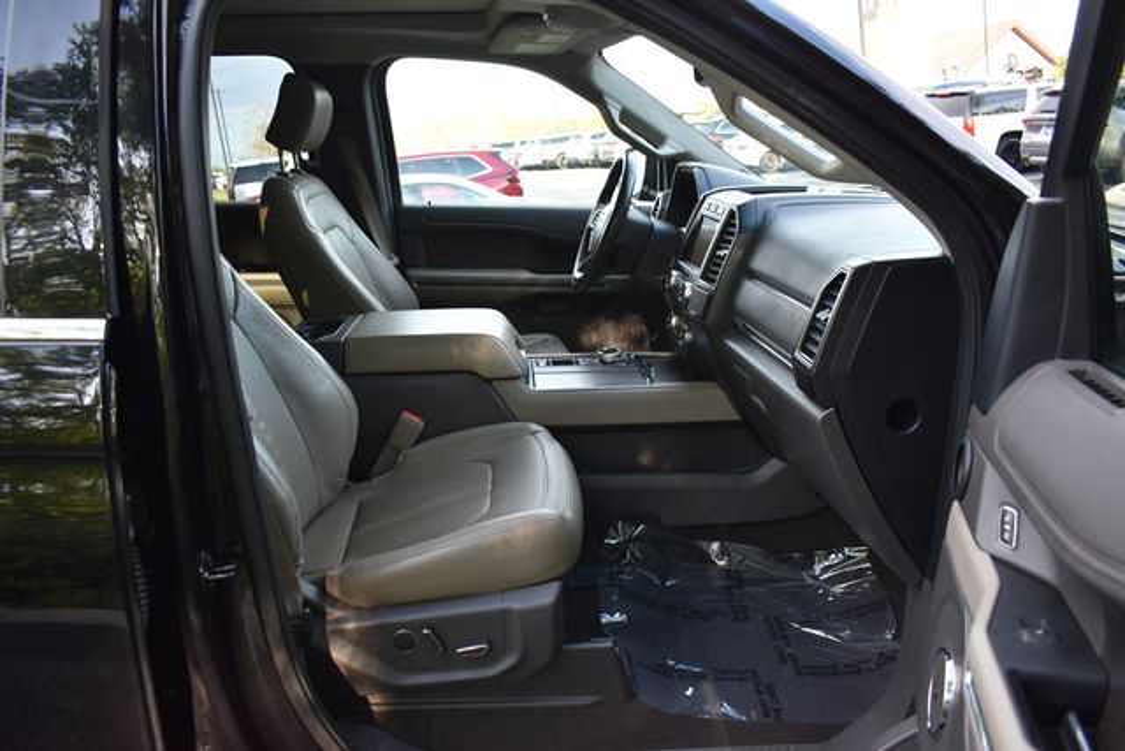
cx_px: 562
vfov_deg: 48.0
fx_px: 844
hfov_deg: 67.4
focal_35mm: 27
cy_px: 376
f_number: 3.5
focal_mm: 18
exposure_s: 1/250
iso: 500
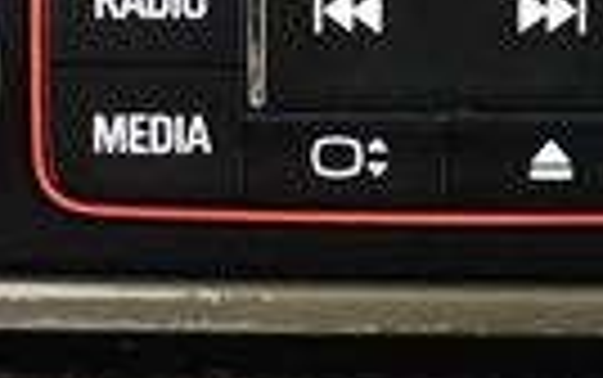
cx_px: 464
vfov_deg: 7.4
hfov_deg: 11.9
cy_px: 508
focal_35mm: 175
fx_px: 2878
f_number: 3.5
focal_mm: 18
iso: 3600
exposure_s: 1/60
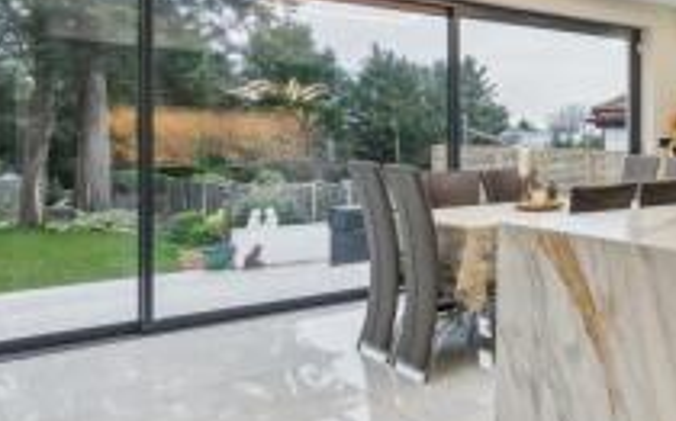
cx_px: 650
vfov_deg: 34.2
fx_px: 681
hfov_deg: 45.8
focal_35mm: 37
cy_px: 153
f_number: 9
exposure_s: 1/4
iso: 100
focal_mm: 16
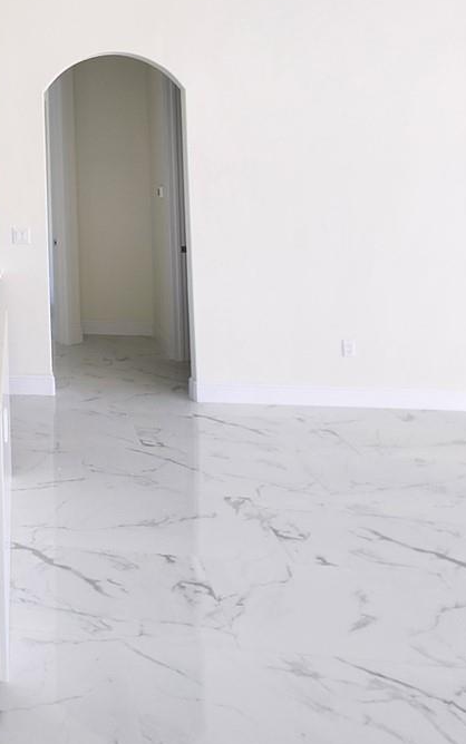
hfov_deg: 31.2
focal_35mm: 33
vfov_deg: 53.7
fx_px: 670
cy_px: 135
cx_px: -116
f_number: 2.2
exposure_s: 1/50
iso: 40
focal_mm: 1.7
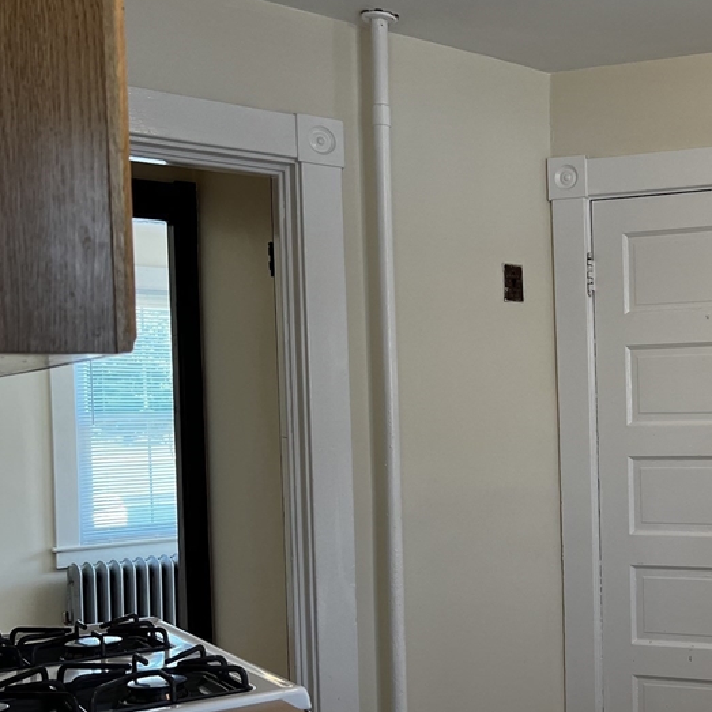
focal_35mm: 45
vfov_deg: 37.3
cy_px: 453
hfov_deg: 34.7
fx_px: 1047
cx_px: 681
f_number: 1.5
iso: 100
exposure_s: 1/120
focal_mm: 5.7
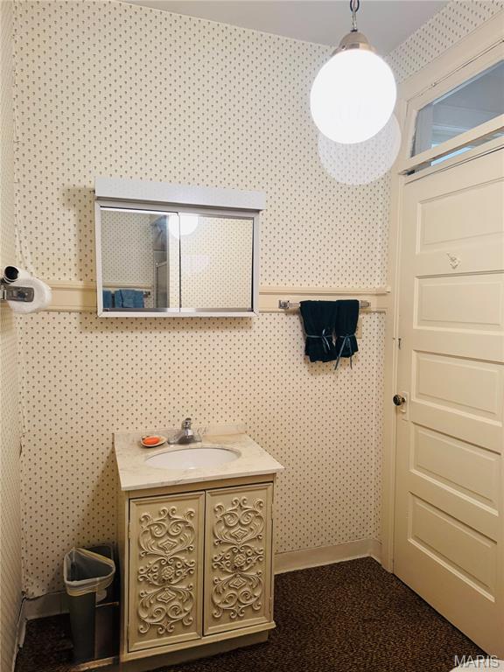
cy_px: 336
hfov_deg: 56.8
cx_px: 252
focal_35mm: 24
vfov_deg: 71.6
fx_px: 466
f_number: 1.78
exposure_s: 1/60
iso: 200
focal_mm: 6.76
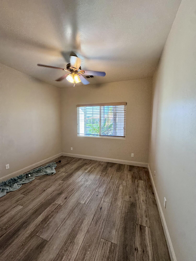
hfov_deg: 85.7
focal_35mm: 14
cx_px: 98
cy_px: 130
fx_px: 106
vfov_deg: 102.1
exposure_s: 1/120
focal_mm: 2.22
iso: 200
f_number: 2.2
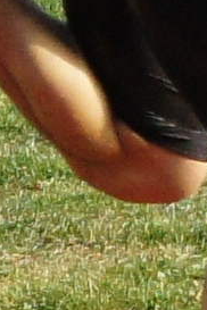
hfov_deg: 2.8
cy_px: -158
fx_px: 4174
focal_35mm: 484
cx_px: 150
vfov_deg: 4.2
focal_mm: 55
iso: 1250
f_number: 5.6
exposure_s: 1/2000
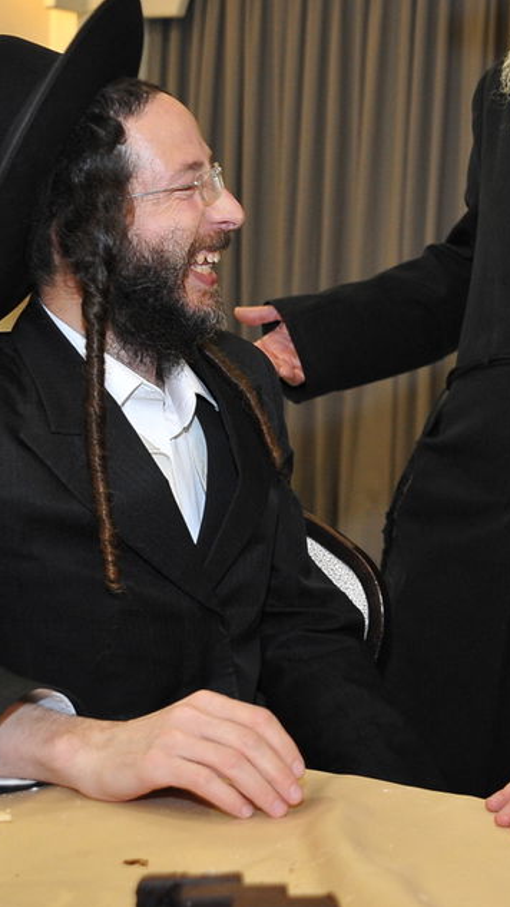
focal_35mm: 81
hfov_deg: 14.5
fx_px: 1948
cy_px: 264
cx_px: 590
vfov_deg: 26.0
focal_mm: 35
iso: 1600
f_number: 4
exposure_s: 1/100
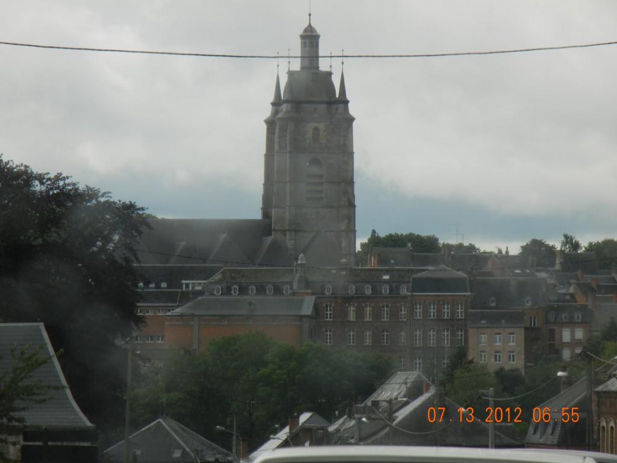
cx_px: 308
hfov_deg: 6.6
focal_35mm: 300
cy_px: 232
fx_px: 5347
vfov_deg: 5.0
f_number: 5.6
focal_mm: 54
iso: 160
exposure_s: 1/461
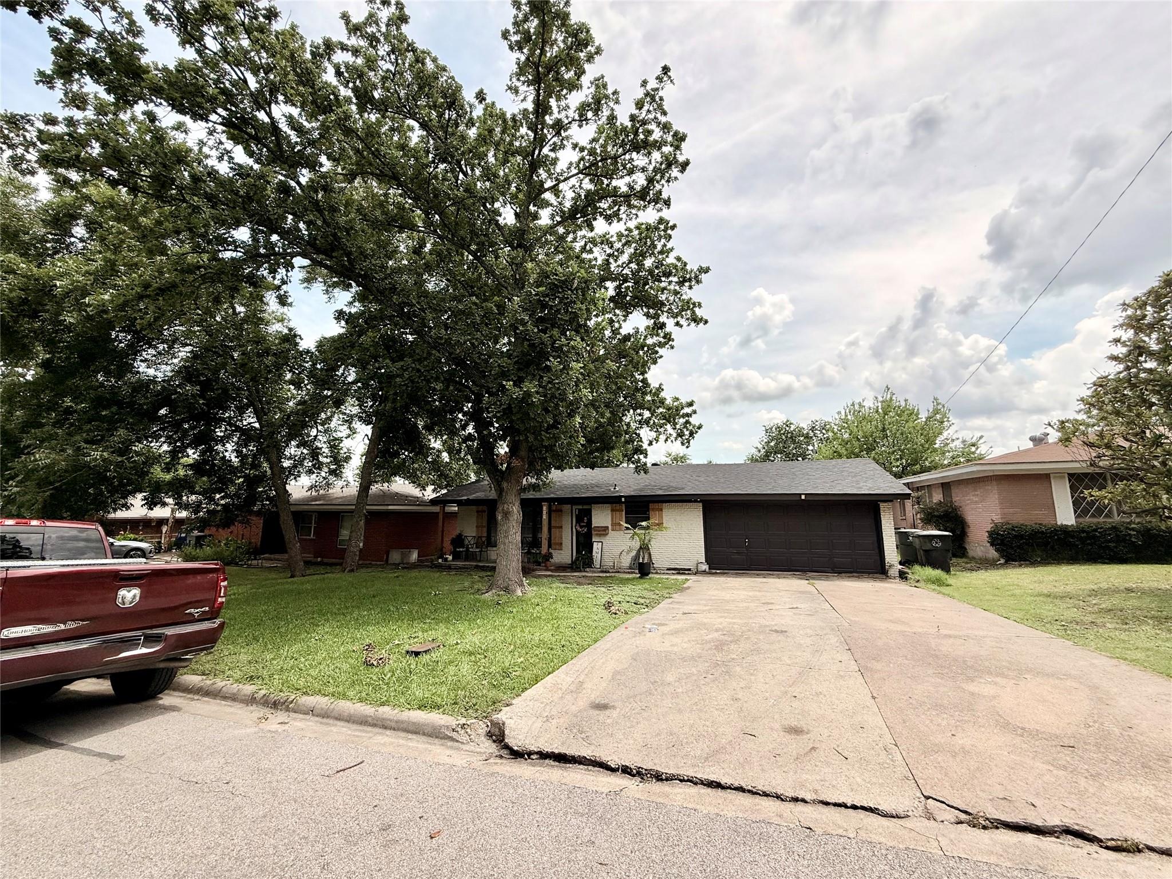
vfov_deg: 85.7
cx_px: 586
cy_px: 440
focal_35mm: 14
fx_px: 474
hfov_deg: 102.1
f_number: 2.2
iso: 50
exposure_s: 1/1534
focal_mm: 2.22
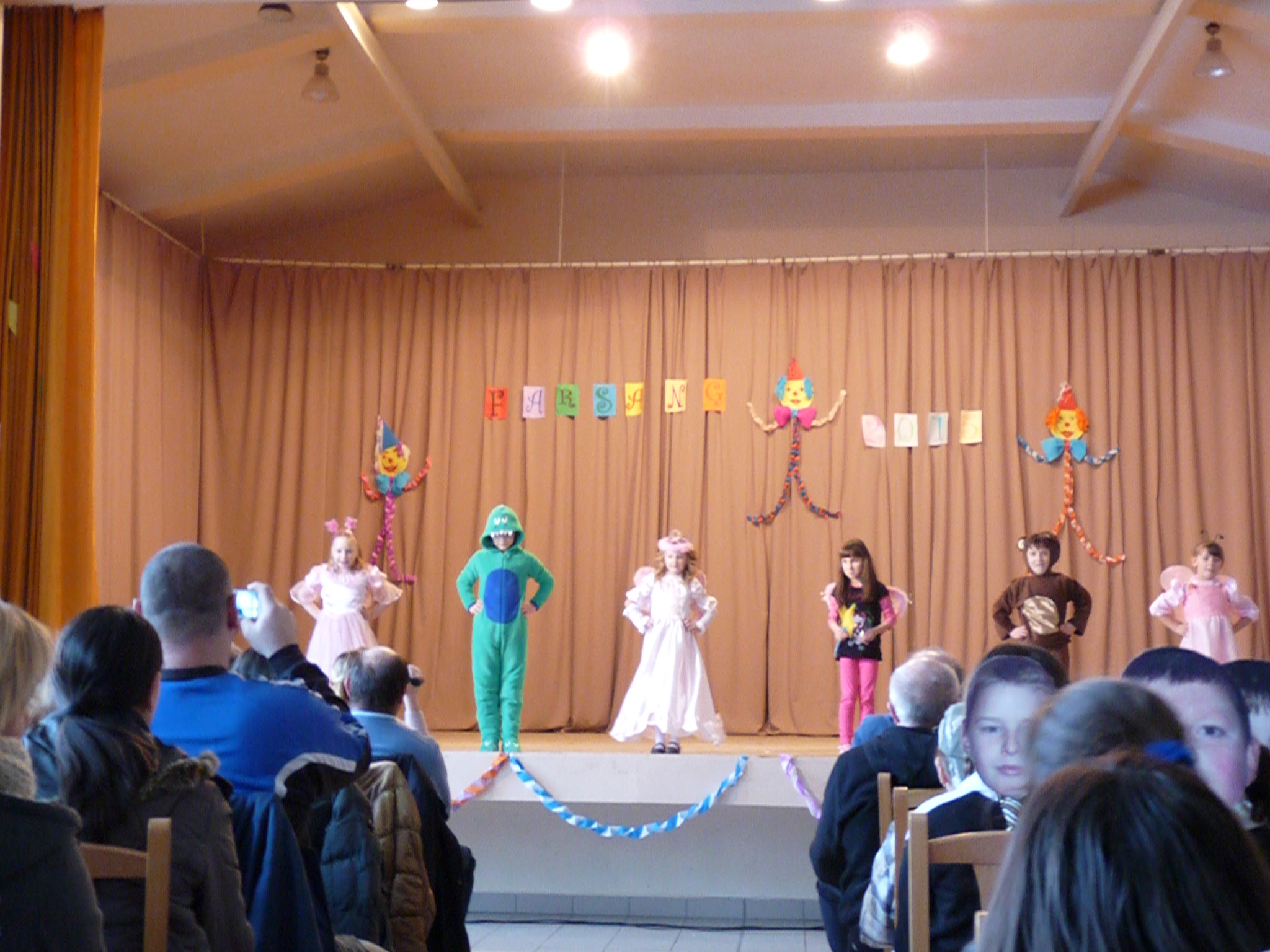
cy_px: 476
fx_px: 2091
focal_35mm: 57
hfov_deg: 33.8
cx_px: 635
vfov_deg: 25.7
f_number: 3.2
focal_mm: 10.1
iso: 800
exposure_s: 1/10
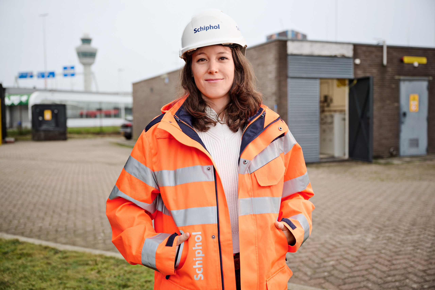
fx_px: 459
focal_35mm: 38
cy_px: 145
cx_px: 218
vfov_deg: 35.1
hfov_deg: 50.7
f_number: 3.2
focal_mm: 38
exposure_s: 1/200
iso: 100
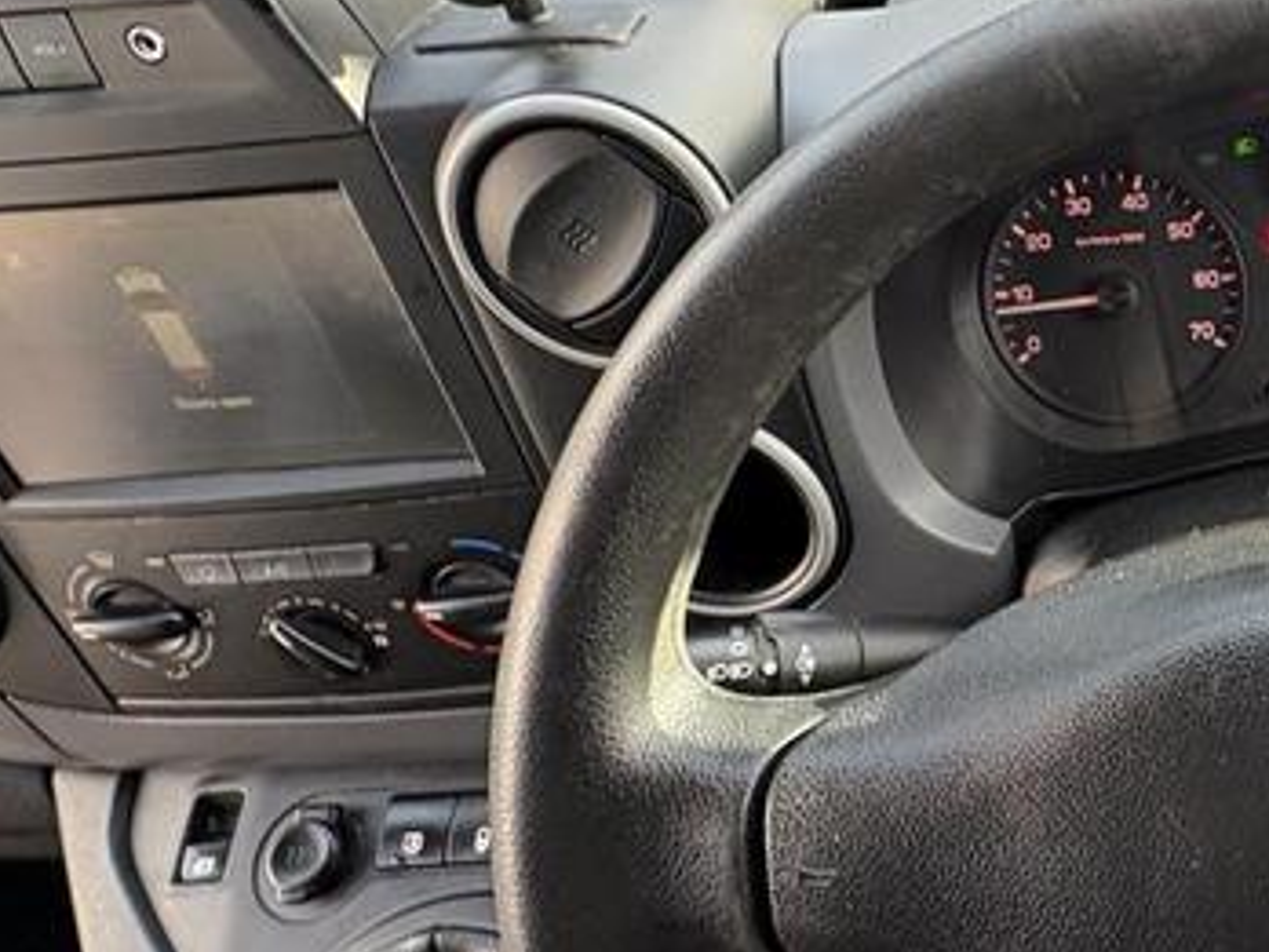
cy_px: 438
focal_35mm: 36
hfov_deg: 42.6
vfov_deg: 39.6
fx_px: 1320
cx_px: 1331
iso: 160
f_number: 2.2
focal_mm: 2.22
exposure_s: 1/79
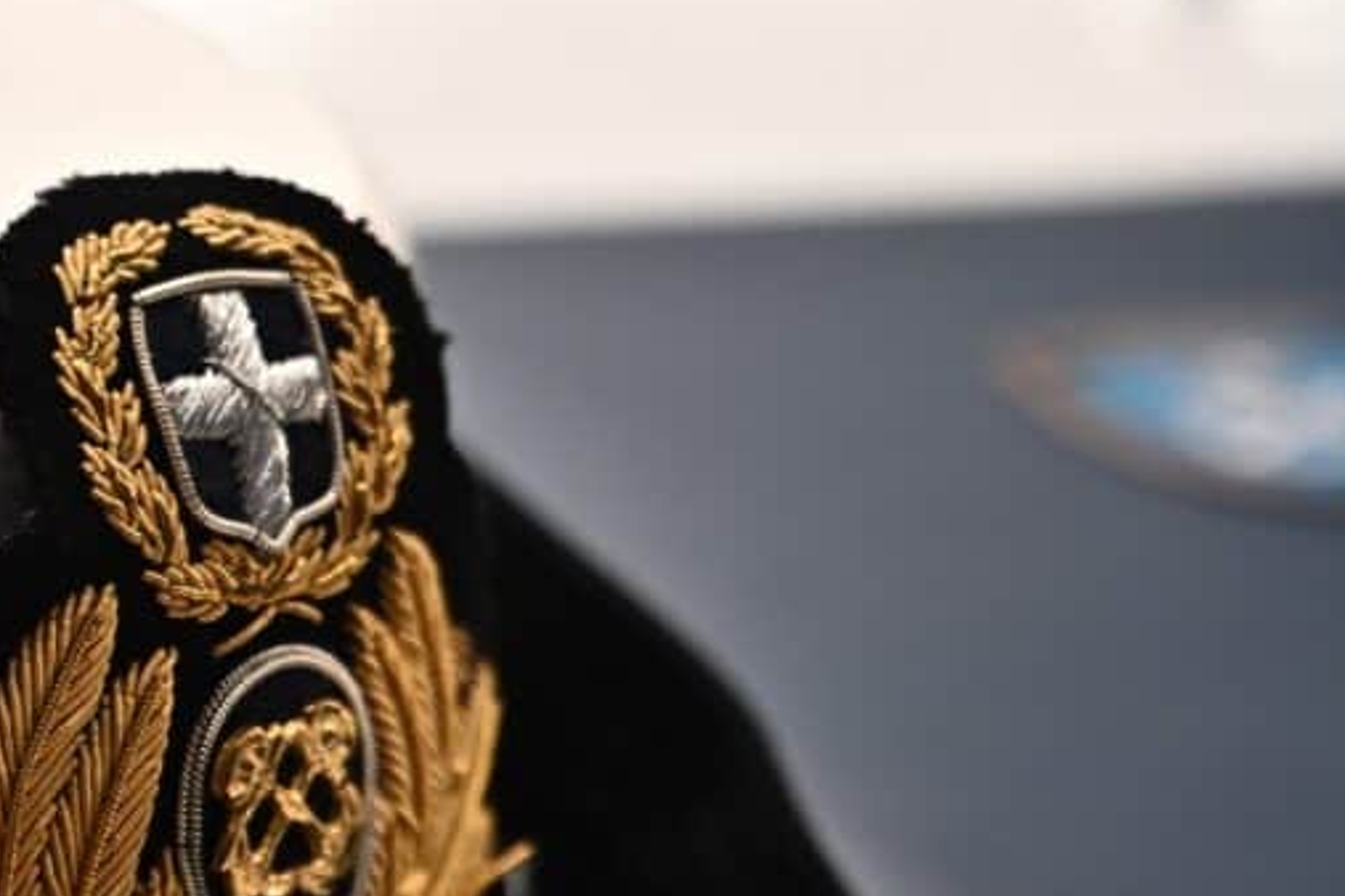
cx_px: 650
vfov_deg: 9.3
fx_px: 5492
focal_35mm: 147
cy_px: 663
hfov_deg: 14.0
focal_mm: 65
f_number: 4
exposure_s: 1/500
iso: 1000
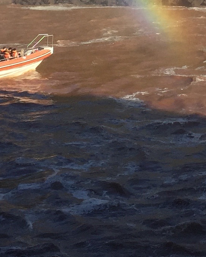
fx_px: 1020
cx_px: 308
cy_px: -159
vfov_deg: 13.3
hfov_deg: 11.1
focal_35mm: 134
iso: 32
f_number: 2.2
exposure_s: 1/1721
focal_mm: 4.15
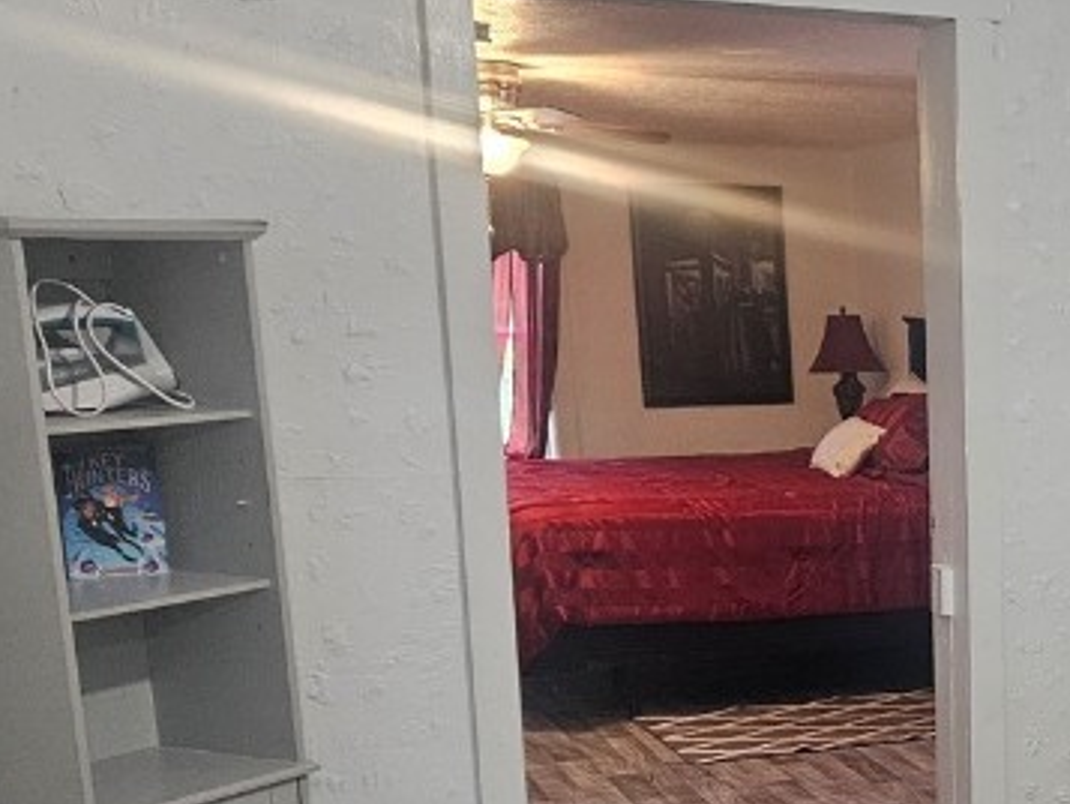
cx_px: 1265
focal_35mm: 66
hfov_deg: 26.3
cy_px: 687
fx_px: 2041
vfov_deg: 21.9
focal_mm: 5.4
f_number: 1.8
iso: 800
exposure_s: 1/120
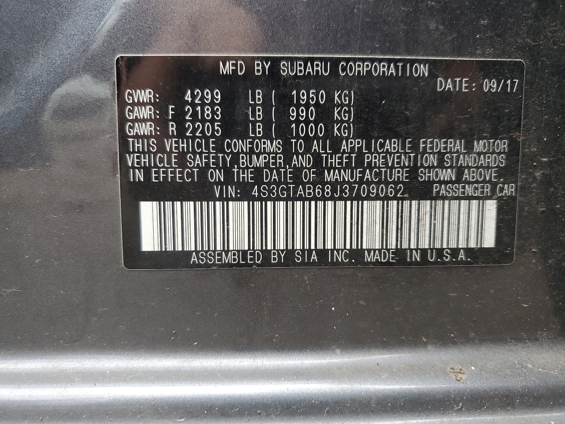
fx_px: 424
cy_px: 212
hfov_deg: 67.3
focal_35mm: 26
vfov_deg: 53.1
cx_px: 282
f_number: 1.5
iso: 69
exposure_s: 1/120
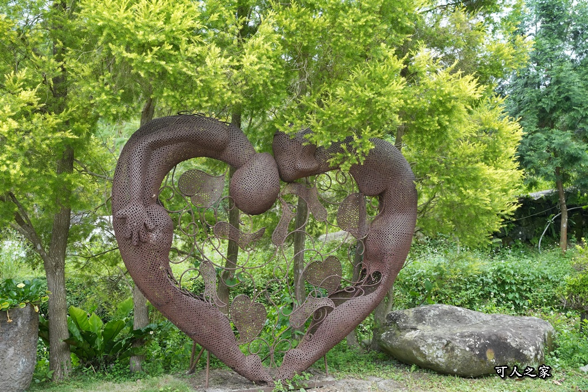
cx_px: 294
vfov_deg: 32.9
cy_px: 196
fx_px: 665
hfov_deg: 47.7
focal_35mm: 41
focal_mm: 40.7
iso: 1600
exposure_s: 1/250
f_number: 8
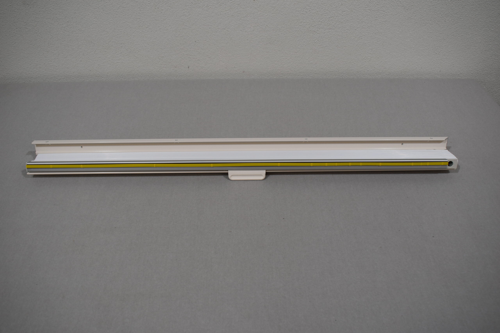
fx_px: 417
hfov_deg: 61.9
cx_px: 250
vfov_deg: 43.6
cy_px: 166
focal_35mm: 30
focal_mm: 20
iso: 250
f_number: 5.6
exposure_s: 1/125
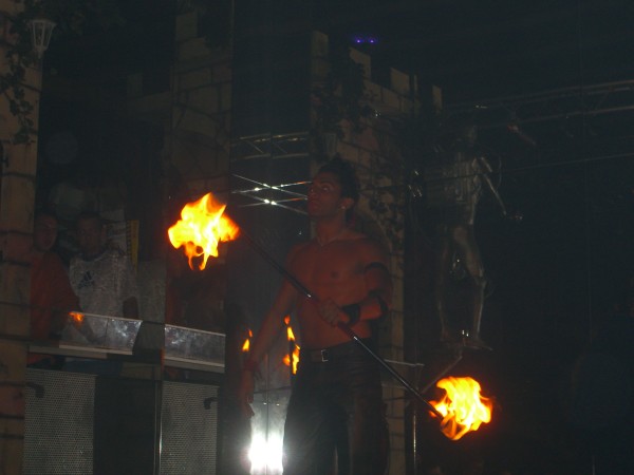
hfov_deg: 28.6
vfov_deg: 21.6
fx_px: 1245
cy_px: 238
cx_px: 317
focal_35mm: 68
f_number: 4
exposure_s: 1/60
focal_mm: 14.2
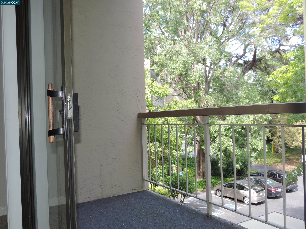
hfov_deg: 60.0
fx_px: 265
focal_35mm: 30
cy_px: 114
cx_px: 153
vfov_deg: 46.8
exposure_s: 1/100
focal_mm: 5.3
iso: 80
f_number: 3.1
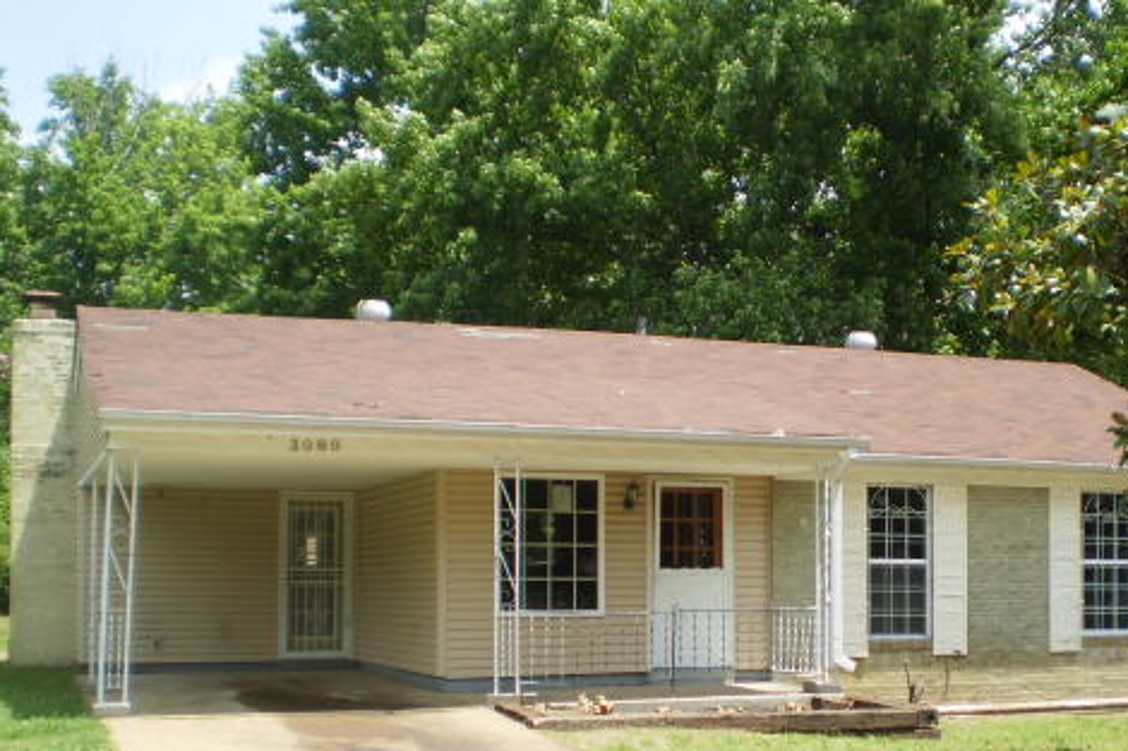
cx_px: 758
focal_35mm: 51
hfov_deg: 38.4
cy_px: 537
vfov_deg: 26.2
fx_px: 1597
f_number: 3.1
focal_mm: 6.3
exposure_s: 1/640
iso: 64
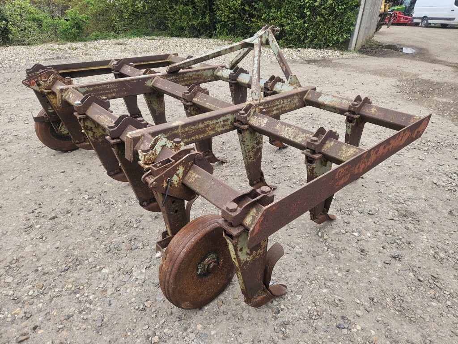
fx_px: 304
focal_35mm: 23
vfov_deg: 58.9
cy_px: 172
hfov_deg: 73.9
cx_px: 229
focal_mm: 5.4
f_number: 1.8
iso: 25
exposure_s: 1/295
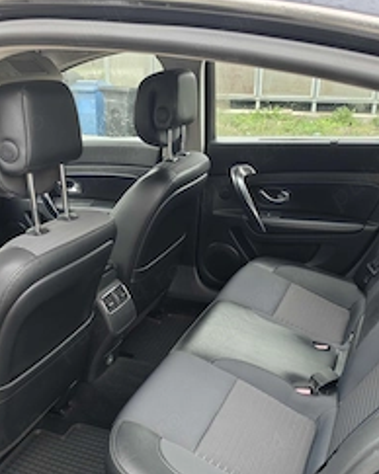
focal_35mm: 37
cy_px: 341
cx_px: 188
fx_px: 519
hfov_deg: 40.1
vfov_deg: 47.7
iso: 200
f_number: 1.6
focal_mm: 6.06
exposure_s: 1/156
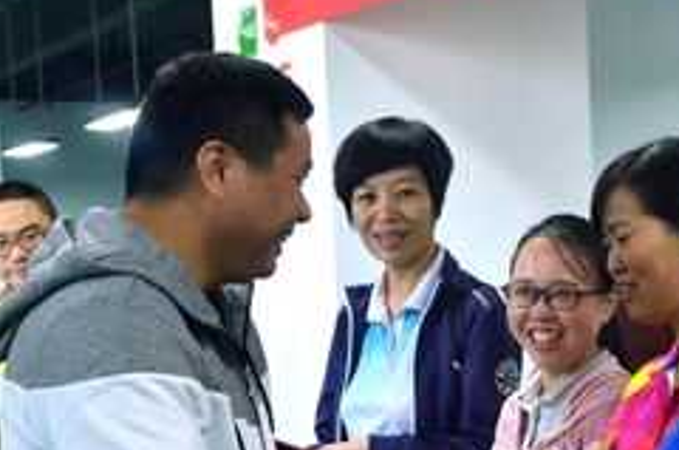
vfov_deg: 13.5
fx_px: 1882
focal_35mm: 100
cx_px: 523
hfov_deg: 20.3
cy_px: 389
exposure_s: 1/200
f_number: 5.6
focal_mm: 32
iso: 3200
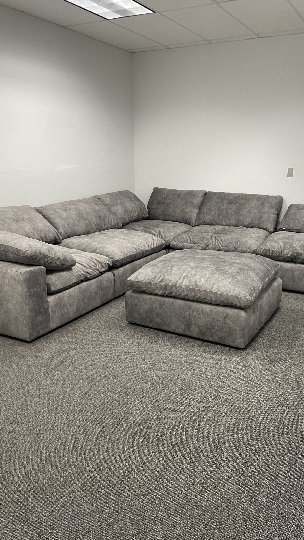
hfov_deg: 40.1
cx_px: 174
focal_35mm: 29
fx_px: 416
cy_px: 271
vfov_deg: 66.1
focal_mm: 4.2
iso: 80
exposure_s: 1/60
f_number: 1.6
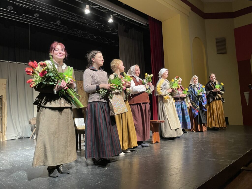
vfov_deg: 53.1
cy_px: 94
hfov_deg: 67.3
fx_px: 189
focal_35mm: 26
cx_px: 126
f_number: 1.6
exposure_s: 1/50
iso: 100
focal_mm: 4.2
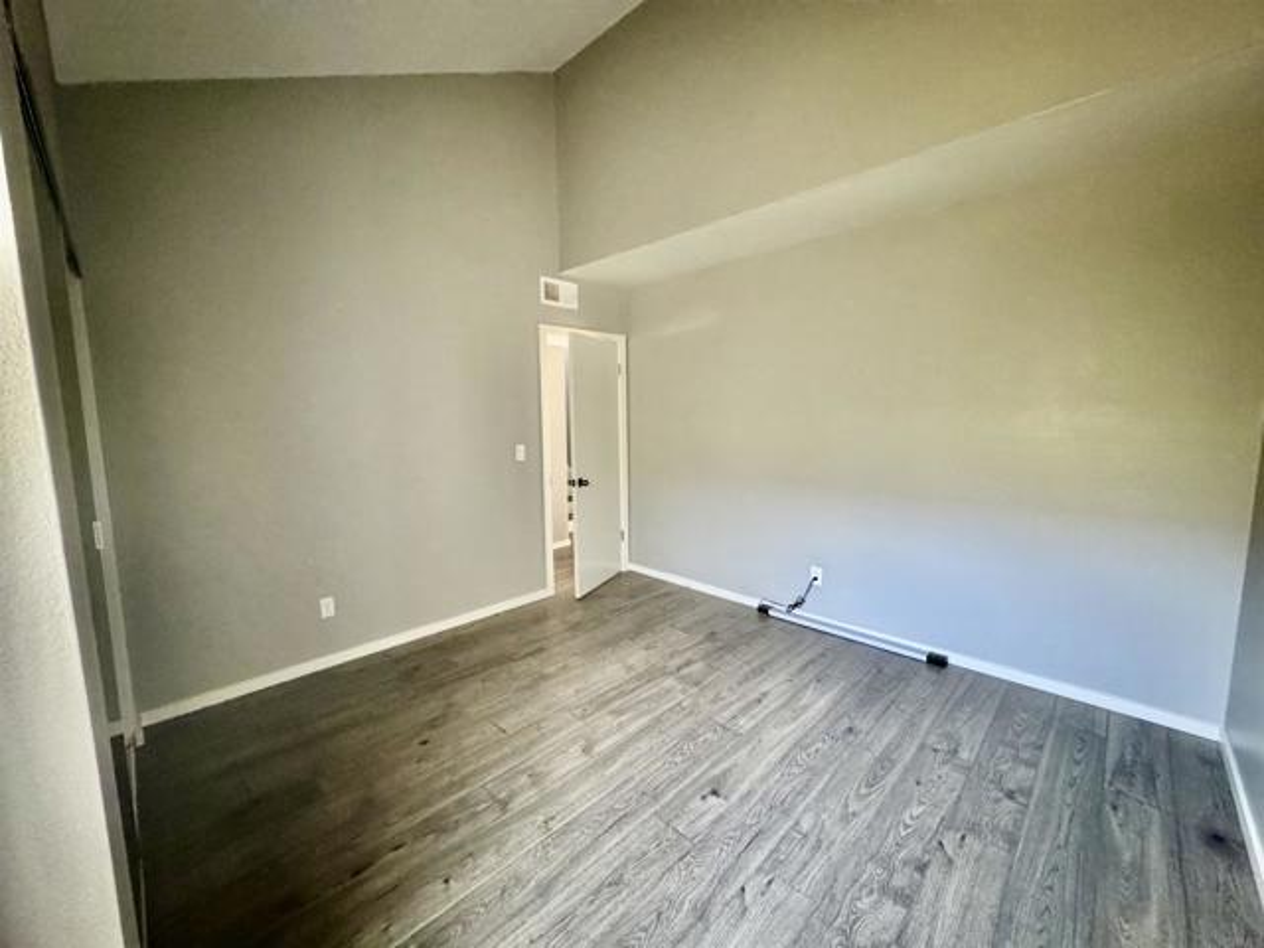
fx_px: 511
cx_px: 632
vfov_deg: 85.7
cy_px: 474
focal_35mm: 14
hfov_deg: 102.1
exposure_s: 1/60
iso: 1250
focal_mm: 2.22
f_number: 2.2
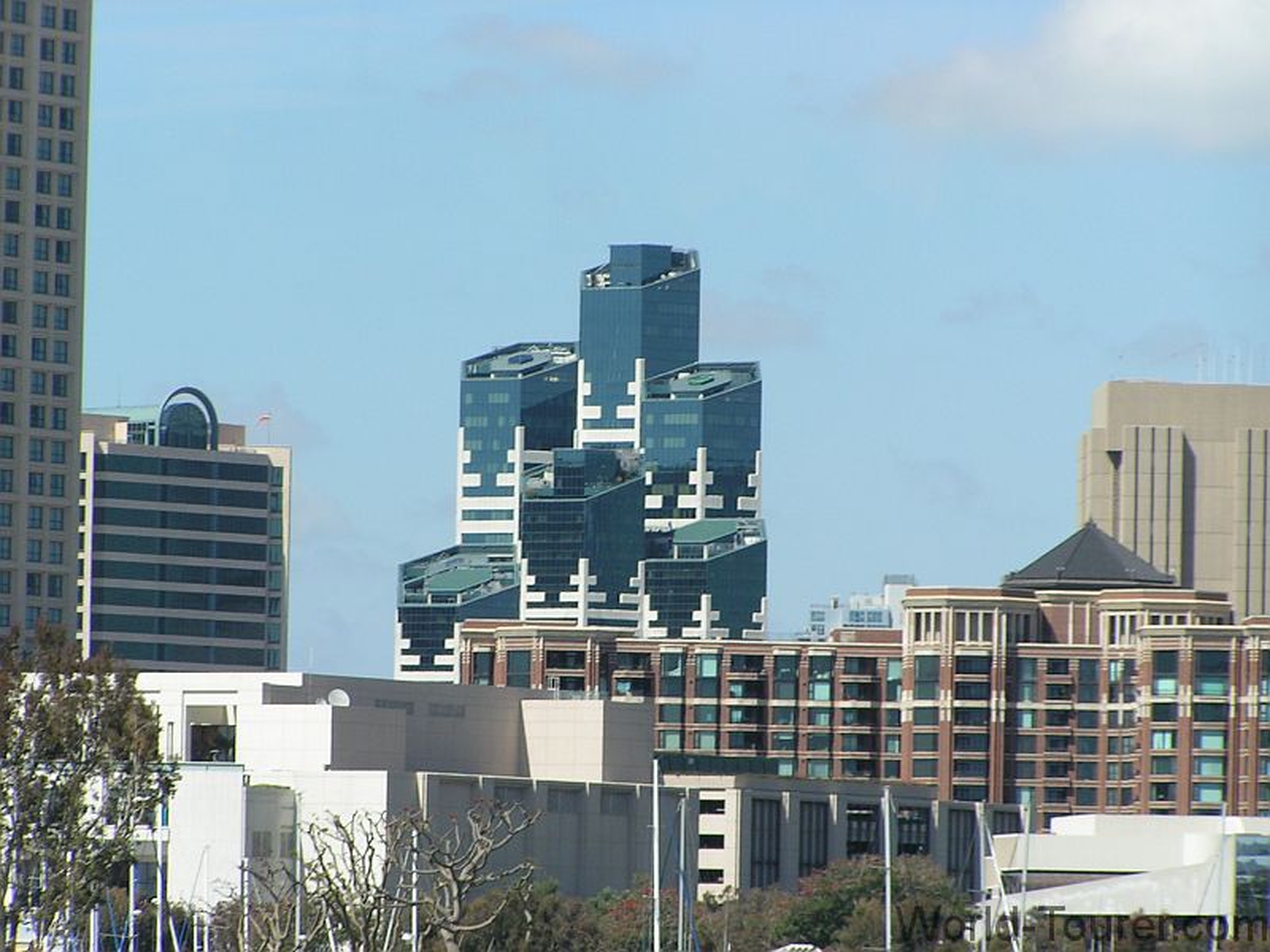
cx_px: 635
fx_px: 9502
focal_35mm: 259
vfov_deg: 5.7
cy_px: 476
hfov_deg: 7.6
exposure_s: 1/640
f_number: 5.6
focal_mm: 39.6
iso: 50
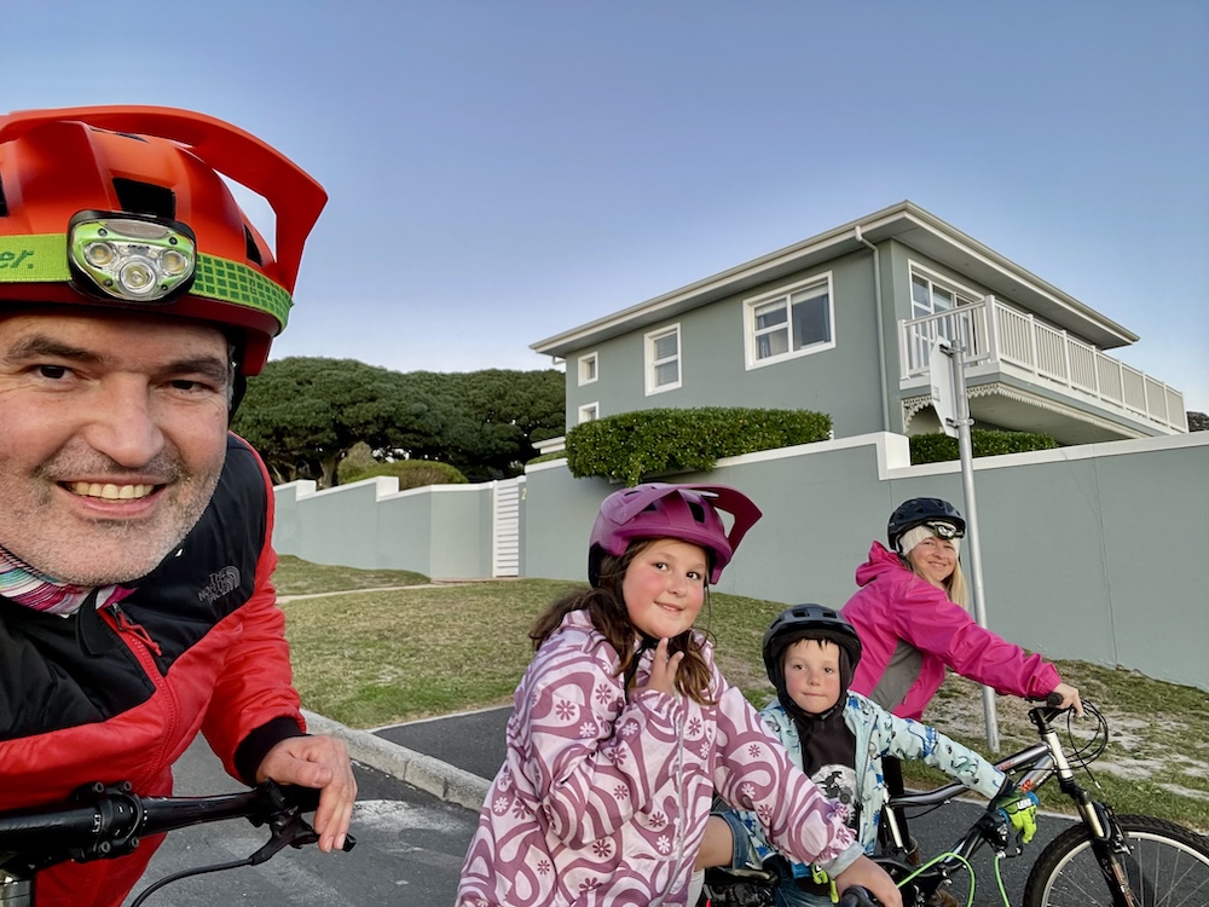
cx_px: 604
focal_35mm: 23
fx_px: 803
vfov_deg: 58.9
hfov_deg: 73.9
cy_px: 454
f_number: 2.2
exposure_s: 1/65
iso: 100
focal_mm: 2.71
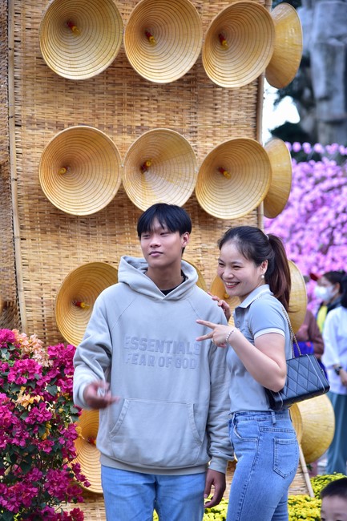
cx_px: 174
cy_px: 260
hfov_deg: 12.4
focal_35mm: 110
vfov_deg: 18.6
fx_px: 1591
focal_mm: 110
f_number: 4
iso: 320
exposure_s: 1/125
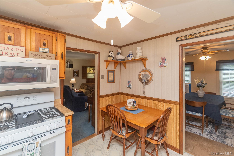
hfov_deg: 100.4
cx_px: 117
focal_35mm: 15
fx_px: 97
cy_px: 78
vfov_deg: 77.3
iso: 800
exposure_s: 1/60
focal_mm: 10
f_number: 5.6
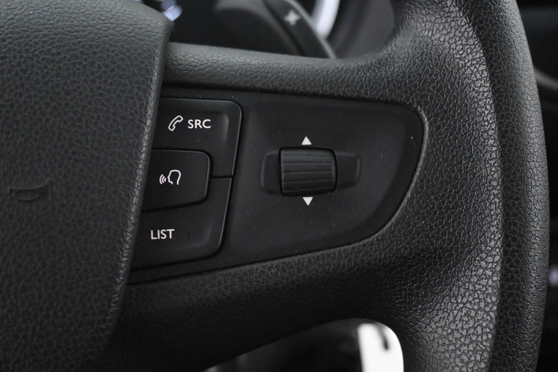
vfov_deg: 27.3
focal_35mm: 50
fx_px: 767
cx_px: 279
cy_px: 186
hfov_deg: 40.0
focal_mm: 33
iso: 16000
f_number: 5
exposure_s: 1/50
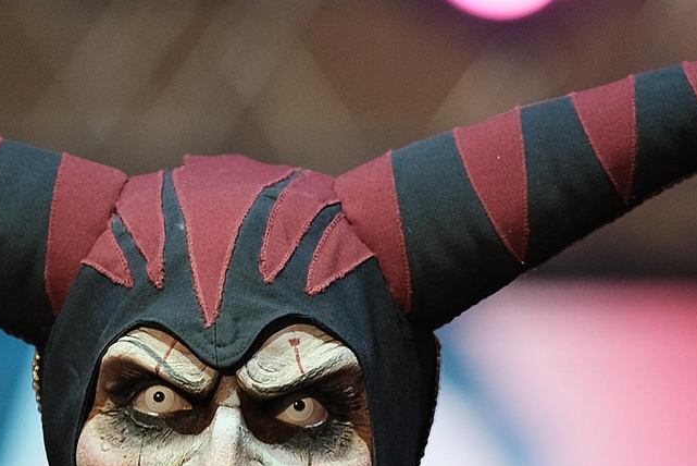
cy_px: 799
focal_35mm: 451
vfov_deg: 3.0
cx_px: 331
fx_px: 8735
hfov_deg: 4.6
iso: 500
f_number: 1.2
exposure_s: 1/500
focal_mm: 75
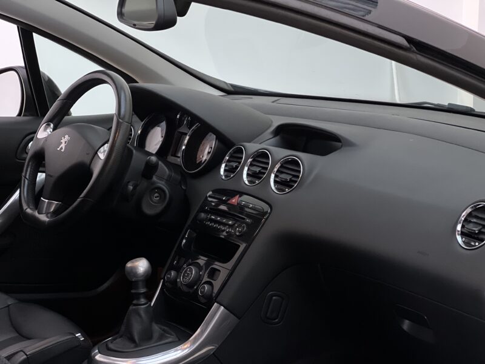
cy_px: 182
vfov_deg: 19.1
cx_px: 242
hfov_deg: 25.3
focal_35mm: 77
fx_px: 1079
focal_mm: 9
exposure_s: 1/40
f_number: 2.8
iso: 400
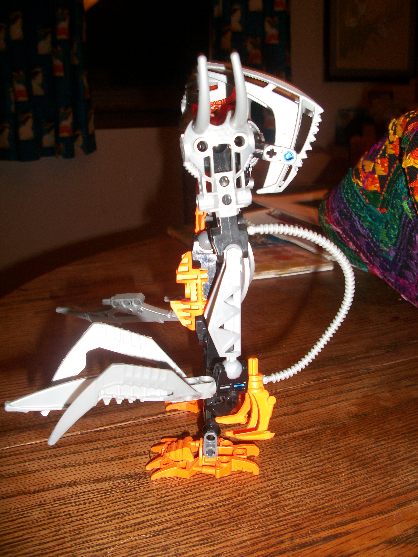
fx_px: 564
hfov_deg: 40.7
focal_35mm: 35
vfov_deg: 52.6
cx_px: 209
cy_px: 278
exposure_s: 1/30
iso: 80
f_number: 3.1
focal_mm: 6.3
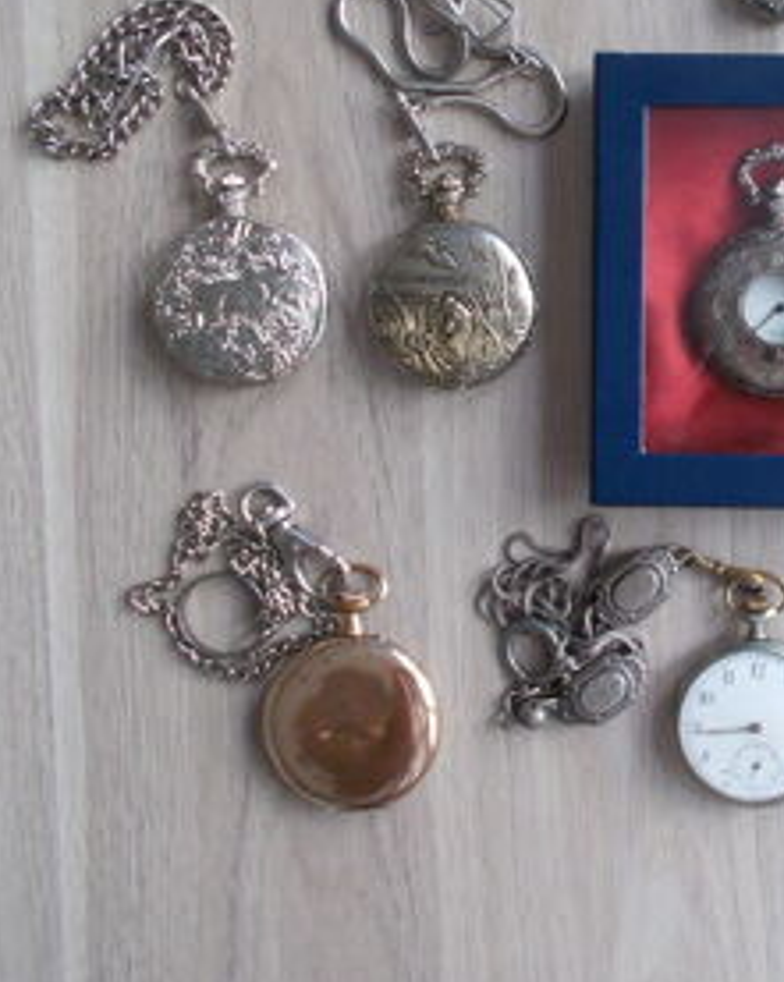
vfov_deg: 41.7
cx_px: 766
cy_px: 362
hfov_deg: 31.7
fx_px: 1278
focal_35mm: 44
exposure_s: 1/25
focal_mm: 4.6
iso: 140
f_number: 3.2
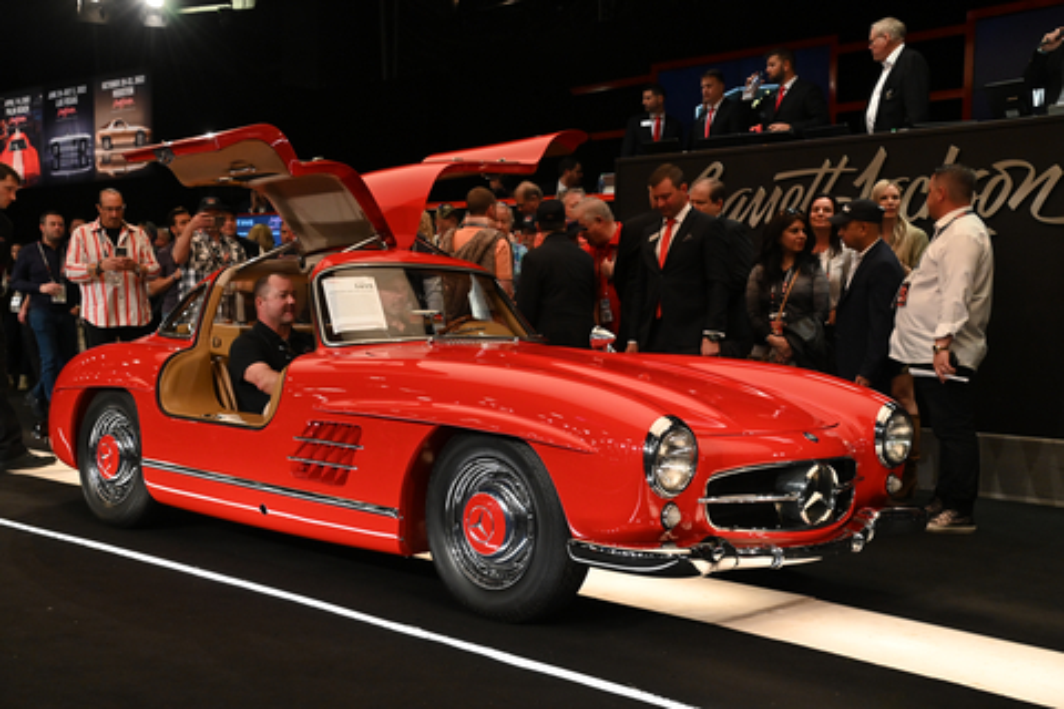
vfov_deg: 30.5
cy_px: 354
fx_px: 1300
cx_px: 532
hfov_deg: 44.5
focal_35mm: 44
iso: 3200
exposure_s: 1/200
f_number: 5
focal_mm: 44
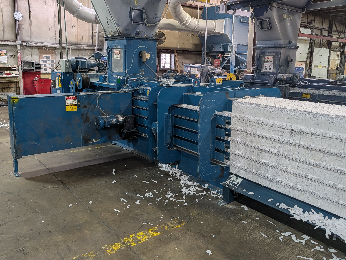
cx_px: 178
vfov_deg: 48.2
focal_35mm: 29
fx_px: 290
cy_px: 111
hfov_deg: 61.6
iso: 379
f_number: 1.68
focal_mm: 6.9
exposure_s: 1/120
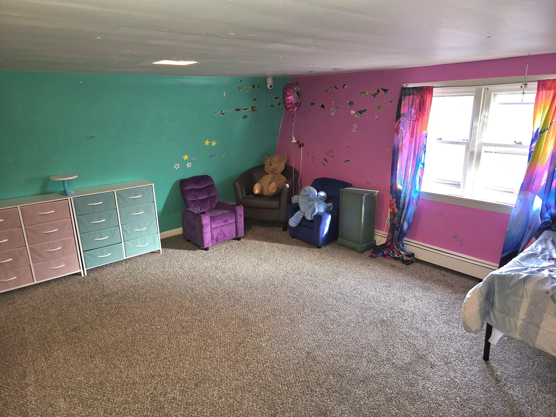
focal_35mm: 23
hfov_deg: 73.9
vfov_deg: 58.9
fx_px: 369
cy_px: 208
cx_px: 278
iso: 100
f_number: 1.7
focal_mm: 6.3
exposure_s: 1/24
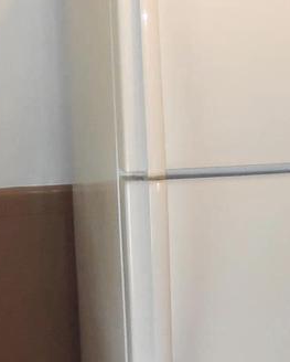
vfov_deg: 9.8
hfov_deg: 7.6
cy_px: 305
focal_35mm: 197
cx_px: 548
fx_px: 2111
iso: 320
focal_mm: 8.2
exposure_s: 1/30
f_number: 3.8
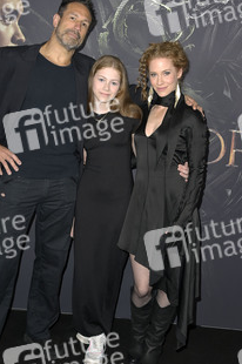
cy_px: 184
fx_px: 495
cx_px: 98
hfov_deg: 27.4
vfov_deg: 40.4
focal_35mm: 49
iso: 800
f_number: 5.6
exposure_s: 1/250
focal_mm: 38
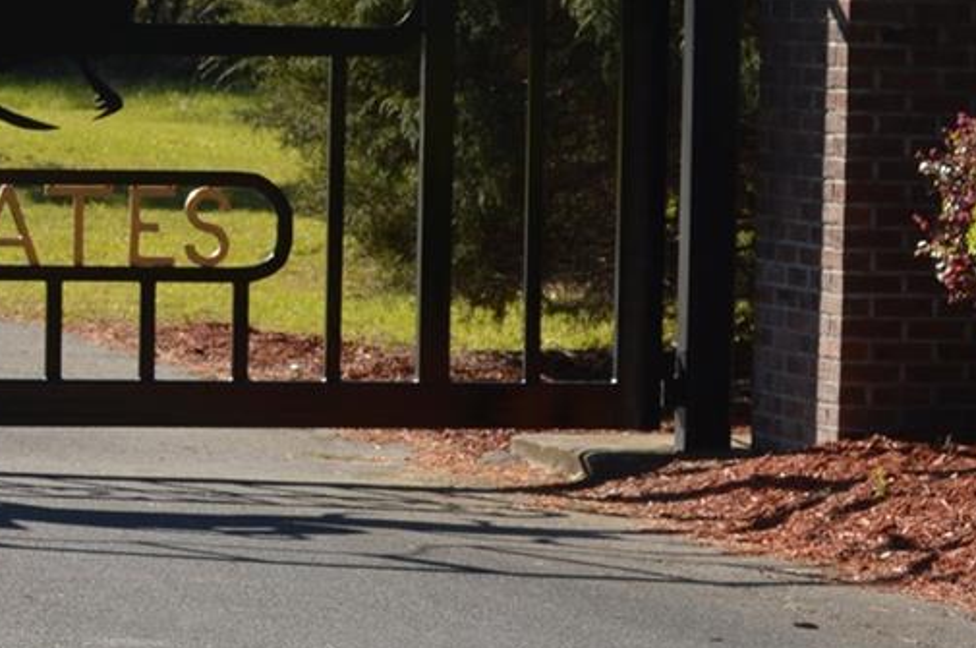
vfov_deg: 5.2
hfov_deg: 7.8
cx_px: -369
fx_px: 7081
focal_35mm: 262
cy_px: 216
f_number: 6.3
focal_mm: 55
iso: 100
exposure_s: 1/200
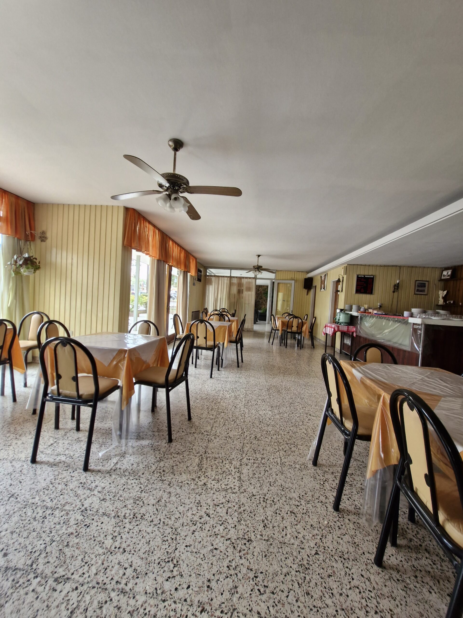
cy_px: 309
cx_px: 232
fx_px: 232
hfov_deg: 89.9
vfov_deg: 106.2
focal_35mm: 13
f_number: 2.2
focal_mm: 1.74
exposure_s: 1/50
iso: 80
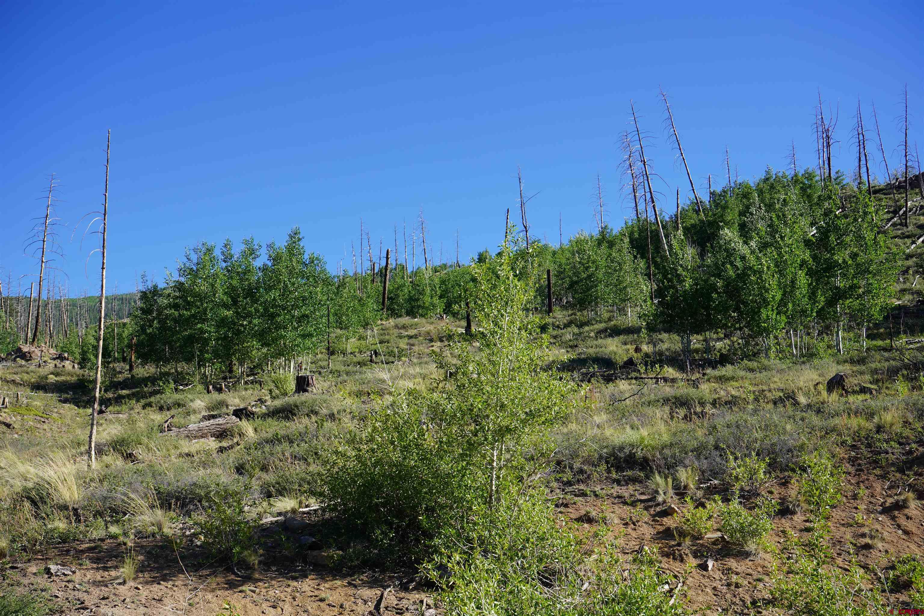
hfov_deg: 42.7
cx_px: 462
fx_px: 1181
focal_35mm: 46
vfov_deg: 29.2
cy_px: 308
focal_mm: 46
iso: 100
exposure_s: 1/125
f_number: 10
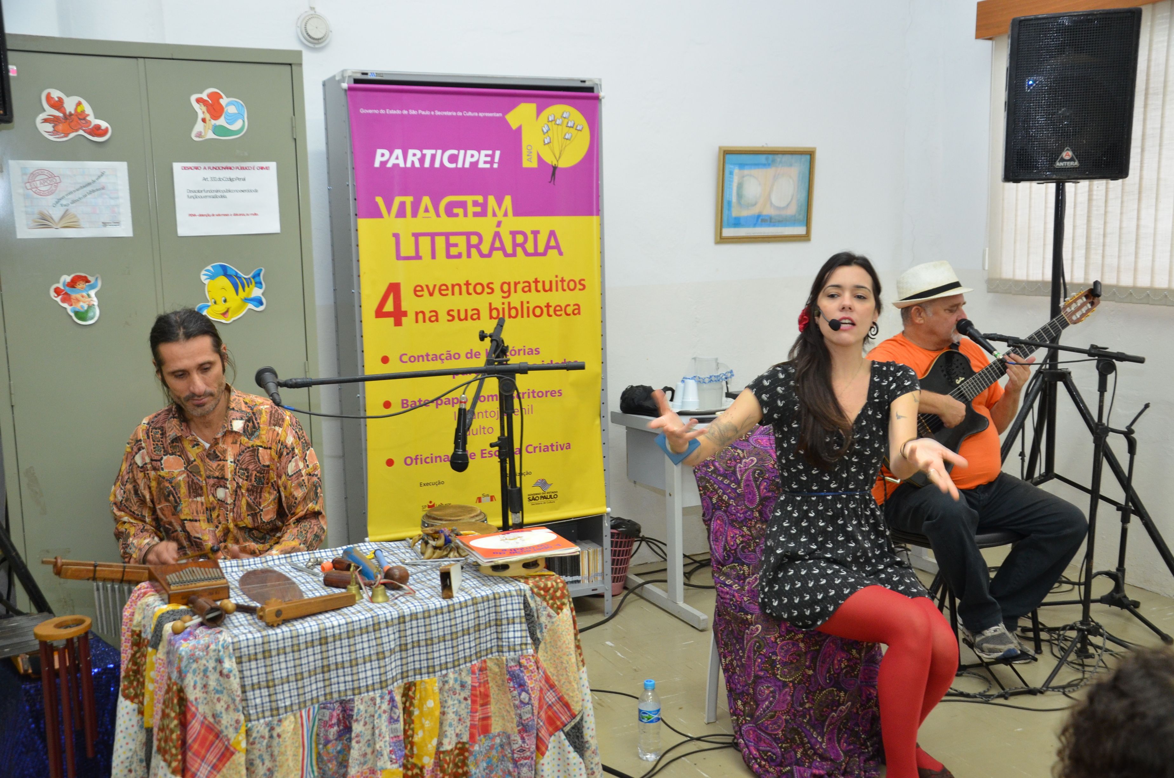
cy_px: 389
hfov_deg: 51.4
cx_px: 587
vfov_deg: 35.3
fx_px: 1220
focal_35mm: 38
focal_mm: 25
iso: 800
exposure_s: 1/60
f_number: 4
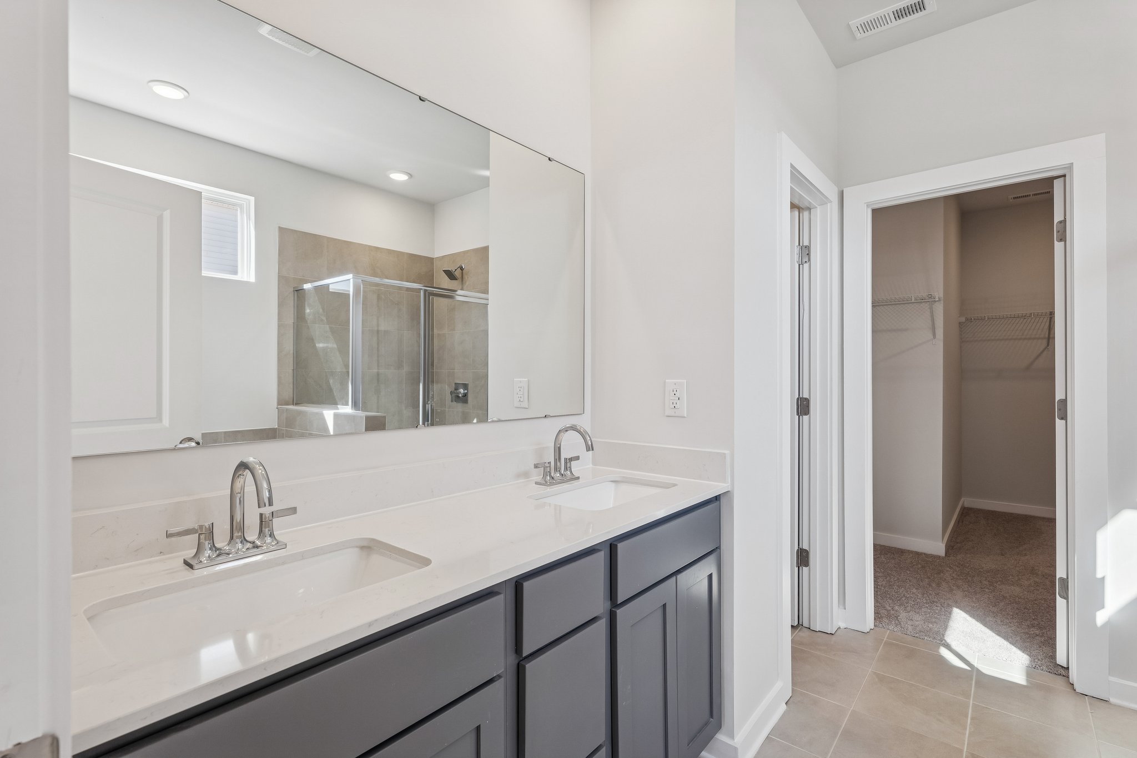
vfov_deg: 73.7
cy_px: 379
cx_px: 568
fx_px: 505
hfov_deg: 96.7
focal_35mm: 16
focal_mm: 16
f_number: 8
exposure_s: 1/40
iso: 640
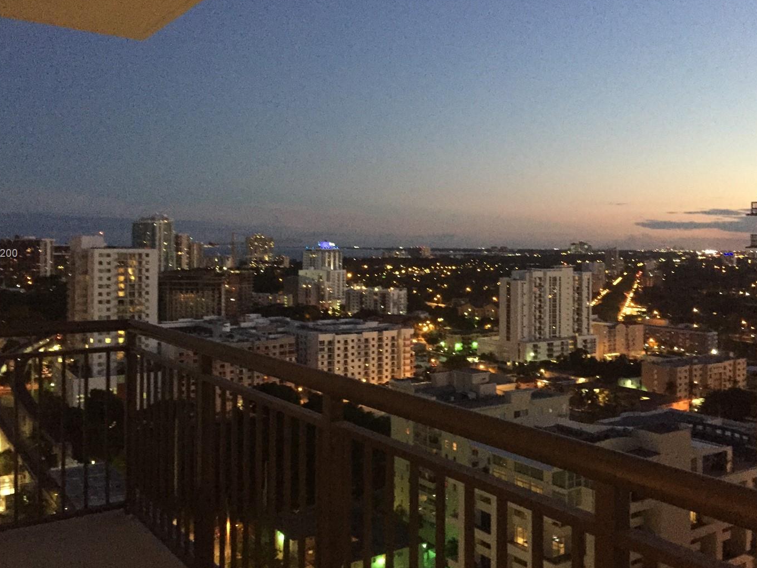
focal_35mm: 34
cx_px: 374
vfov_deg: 41.7
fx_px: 744
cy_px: 254
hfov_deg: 54.0
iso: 400
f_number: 2.2
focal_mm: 4.15
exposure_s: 1/15
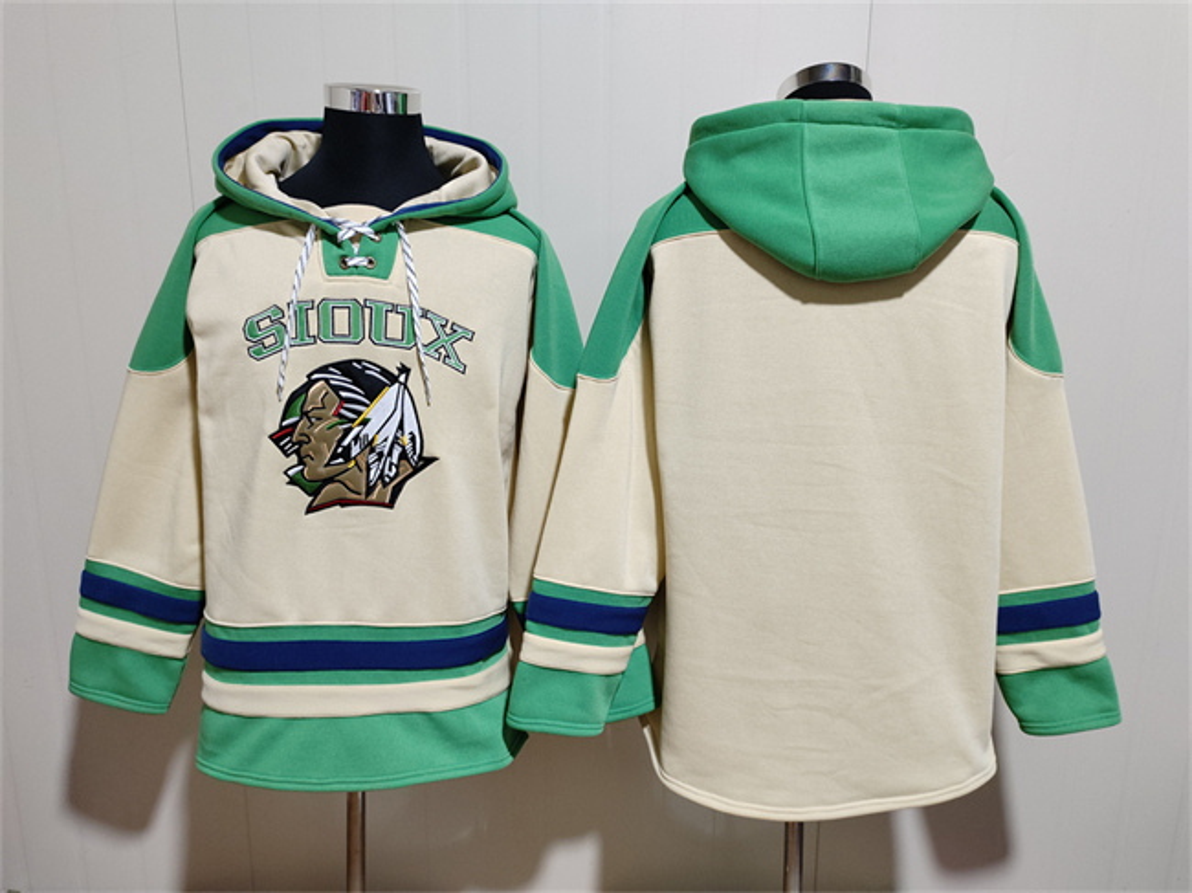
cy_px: 446
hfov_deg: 69.4
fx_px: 861
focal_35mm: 25
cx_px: 596
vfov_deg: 54.8
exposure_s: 1/33.3
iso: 431
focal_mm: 5.42
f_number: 1.89
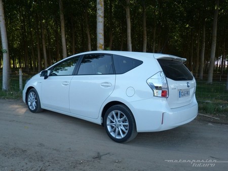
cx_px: 114
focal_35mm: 29
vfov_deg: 48.3
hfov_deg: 61.6
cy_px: 86
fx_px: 191
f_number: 3.6
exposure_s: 1/125
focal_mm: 5.2
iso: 80
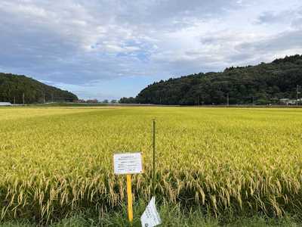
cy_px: 114
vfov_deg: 53.1
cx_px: 151
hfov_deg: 67.3
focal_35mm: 26
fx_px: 227
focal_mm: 5.1
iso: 50
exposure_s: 1/1279
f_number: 1.6
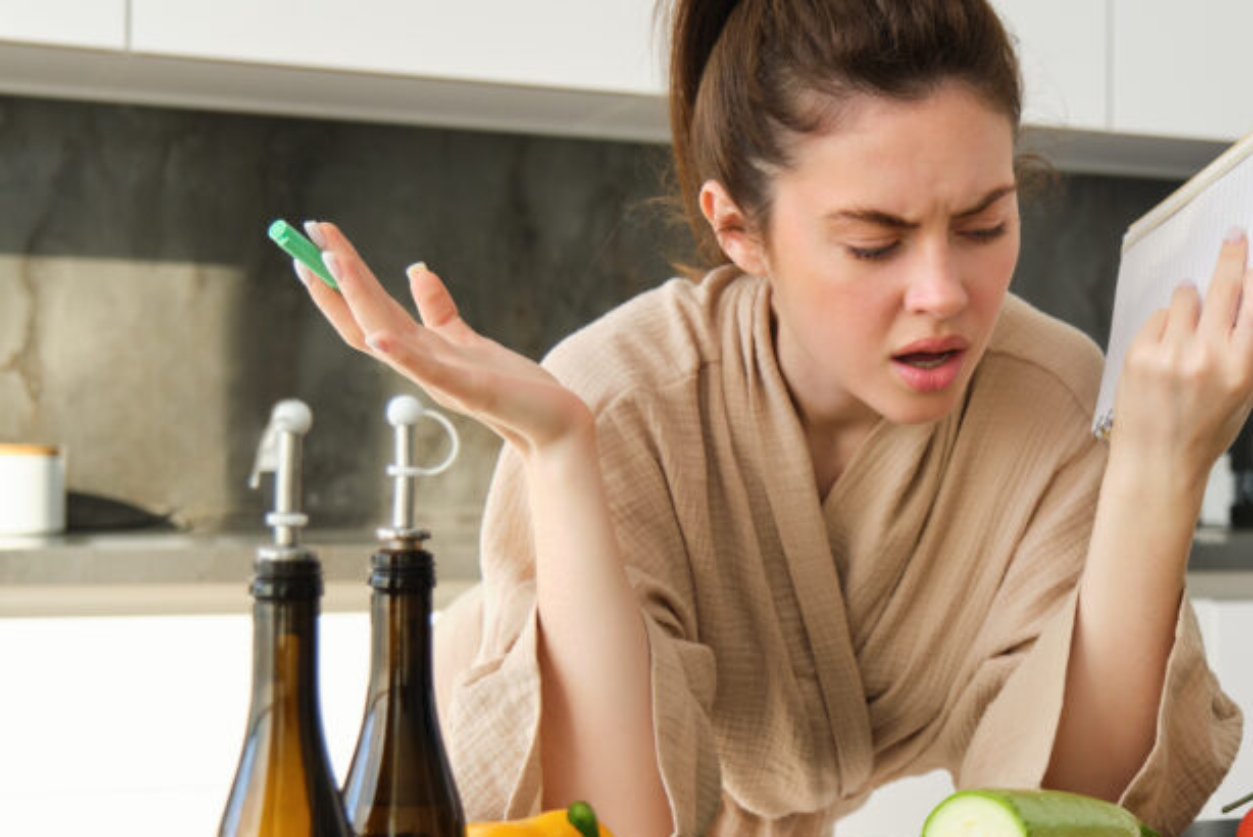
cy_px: 452
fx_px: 2263
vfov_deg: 20.9
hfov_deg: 30.6
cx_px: 896
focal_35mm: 65
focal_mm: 25.7
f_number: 2.8
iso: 200
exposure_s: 1/500
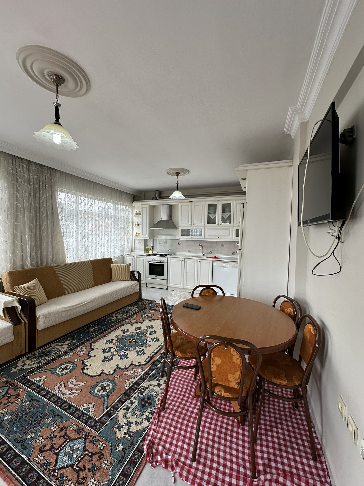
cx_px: 182
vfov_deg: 102.1
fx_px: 196
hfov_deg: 85.7
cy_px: 243
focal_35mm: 14
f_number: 2.2
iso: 40
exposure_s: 1/100
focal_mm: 2.22
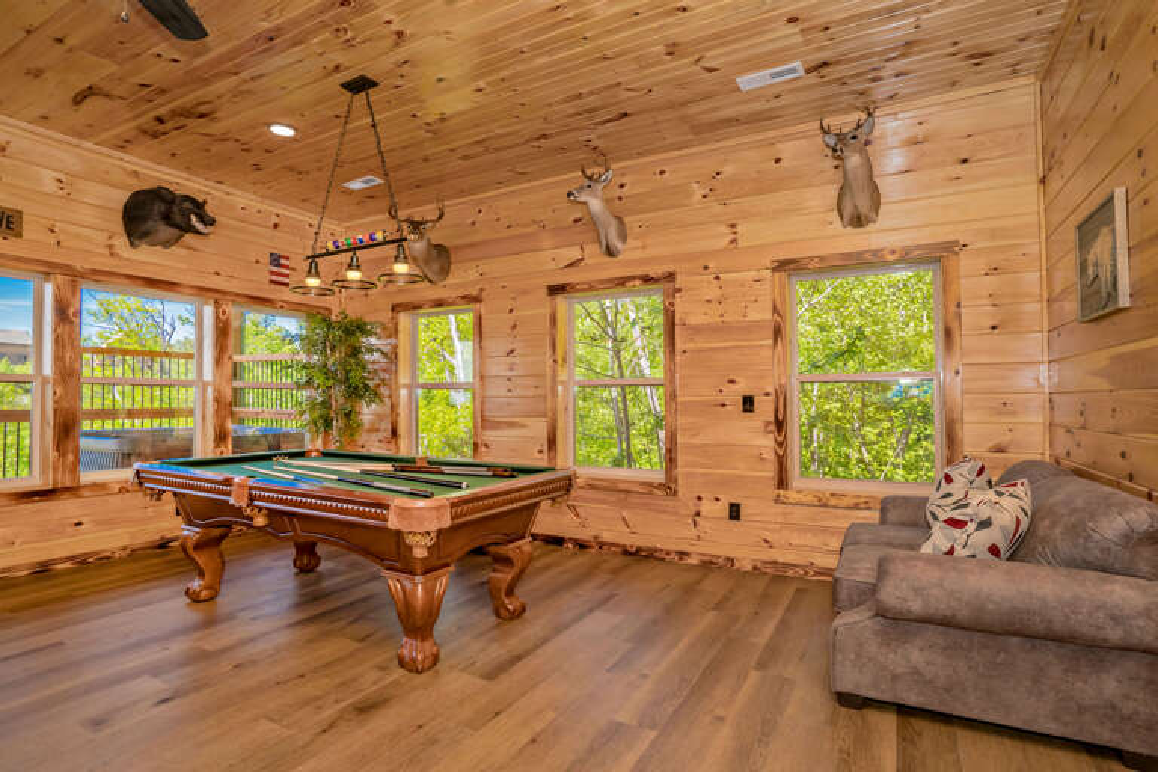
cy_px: 386
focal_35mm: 16
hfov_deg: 96.7
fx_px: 515
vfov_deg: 73.7
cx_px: 579
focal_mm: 16
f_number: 8
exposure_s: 1/160
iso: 500
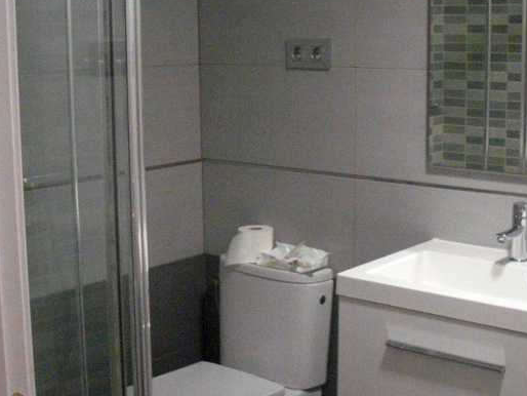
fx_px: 960
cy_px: 217
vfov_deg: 23.3
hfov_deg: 30.7
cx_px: 261
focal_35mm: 63
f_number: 2.8
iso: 800
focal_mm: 6.3
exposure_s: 1/80
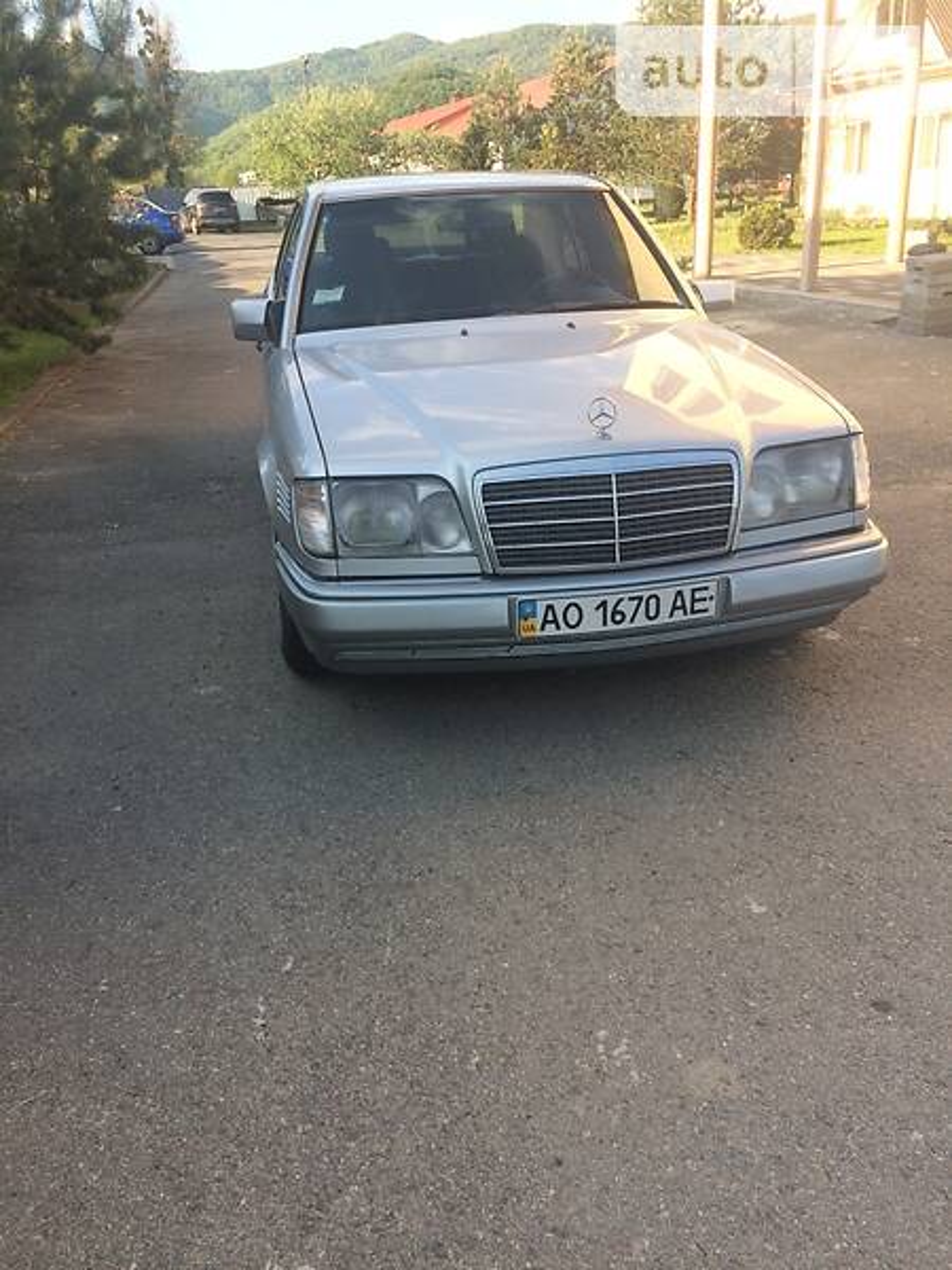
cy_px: 635
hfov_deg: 48.2
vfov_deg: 61.7
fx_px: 1063
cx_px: 476
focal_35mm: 29
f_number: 2.2
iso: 32
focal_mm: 4.2
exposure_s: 1/441
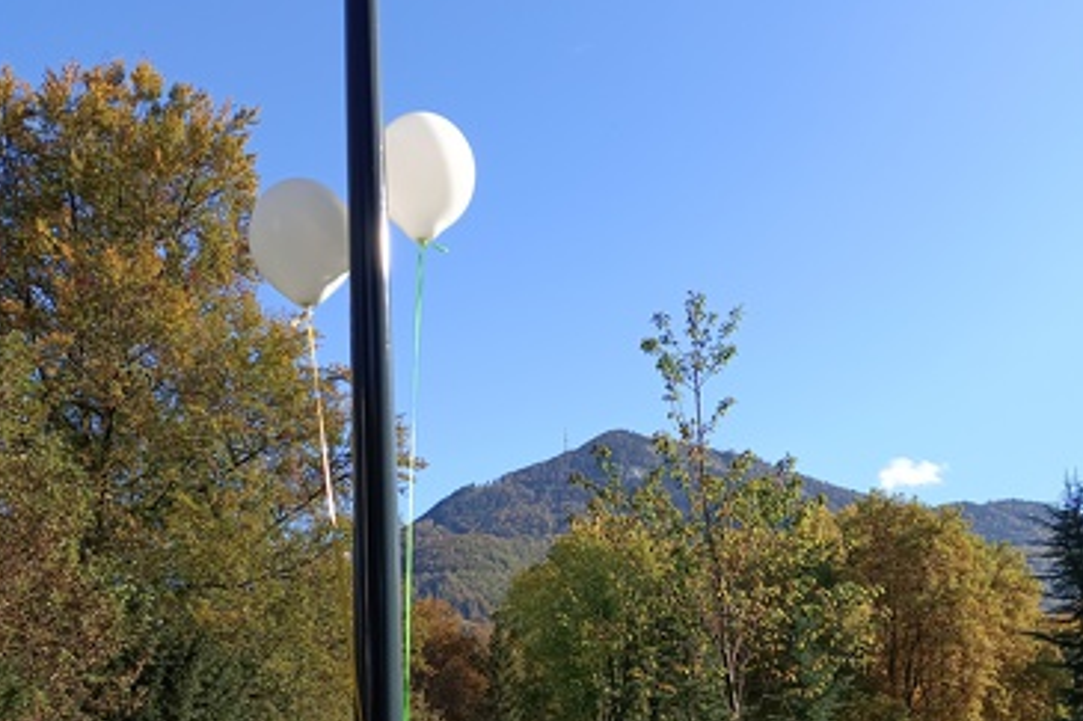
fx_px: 1143
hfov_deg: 50.7
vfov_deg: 34.7
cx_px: 576
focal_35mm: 38
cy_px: 482
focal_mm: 4.71
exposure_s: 1/306
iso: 100
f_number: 1.79
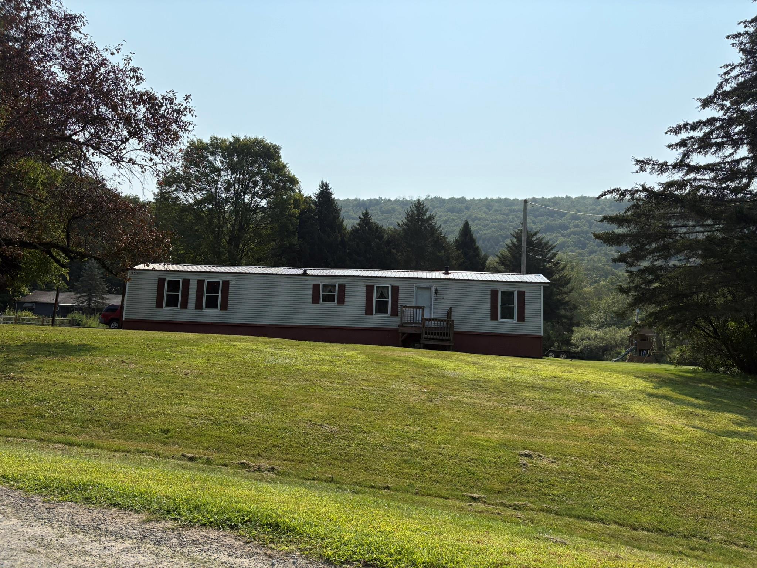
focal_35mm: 26
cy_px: 284
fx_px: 569
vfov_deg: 53.1
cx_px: 378
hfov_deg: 67.3
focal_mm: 5.96
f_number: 1.6
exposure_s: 1/10101
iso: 50
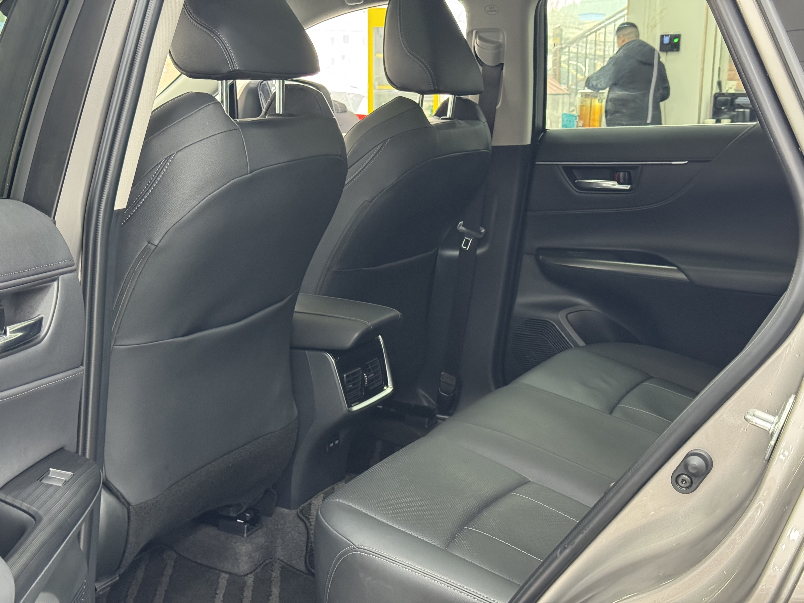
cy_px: 302
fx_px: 1115
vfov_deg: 30.3
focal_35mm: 48
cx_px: 402
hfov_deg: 39.7
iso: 500
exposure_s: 1/25
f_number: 1.78
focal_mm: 6.76
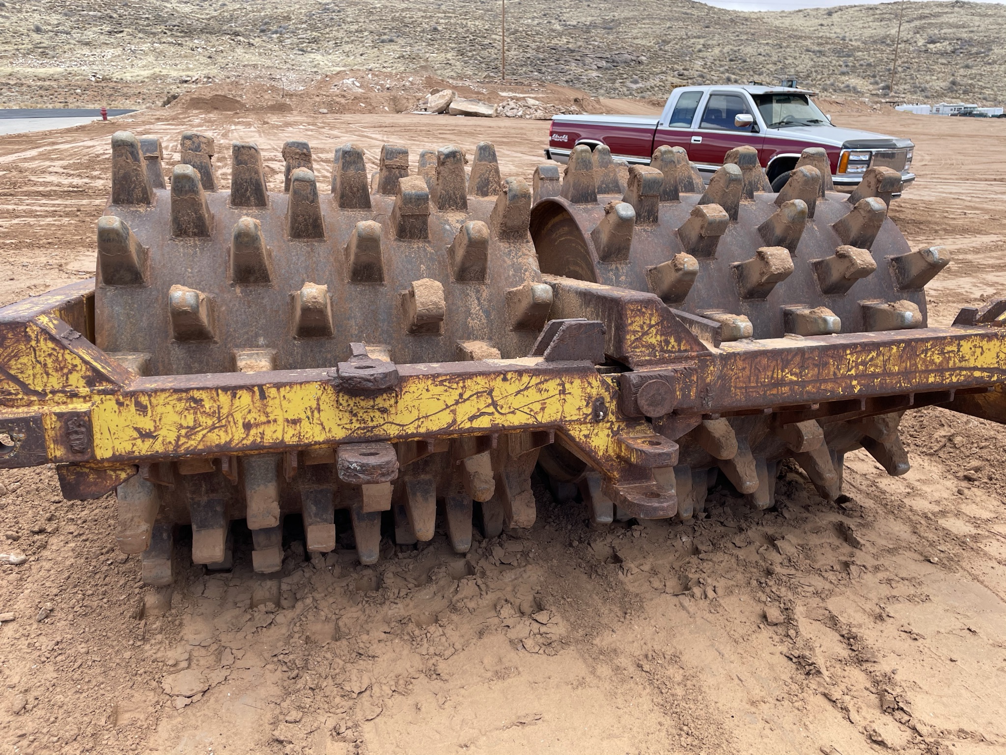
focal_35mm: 26
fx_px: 756
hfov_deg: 67.3
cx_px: 503
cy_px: 378
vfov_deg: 53.1
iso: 32
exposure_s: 1/606
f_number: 1.6
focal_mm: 4.2
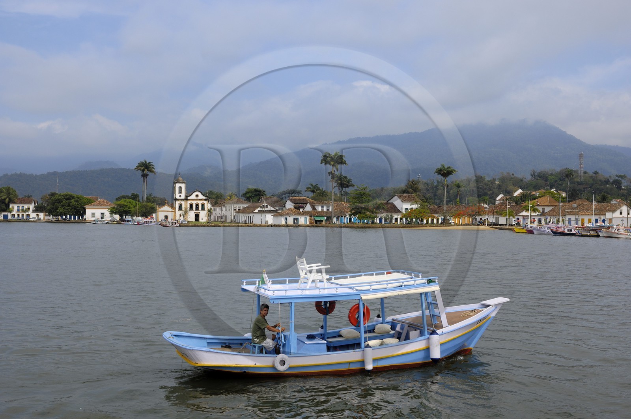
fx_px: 735
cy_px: 210
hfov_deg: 46.5
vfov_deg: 31.8
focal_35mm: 42
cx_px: 316
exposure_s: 1/160
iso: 100
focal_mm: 28
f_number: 9.5
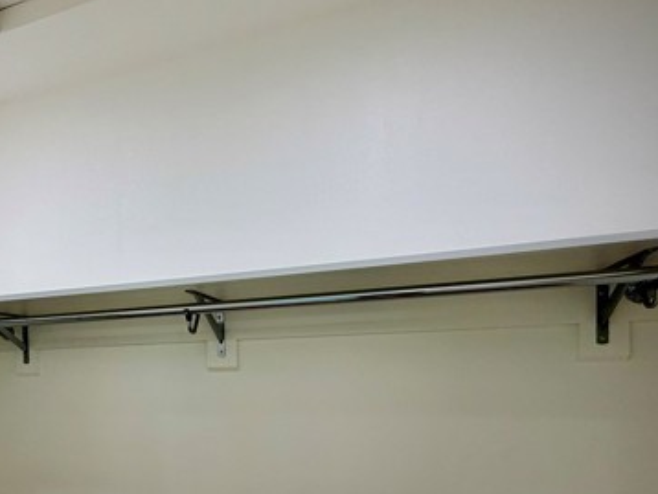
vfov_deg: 52.1
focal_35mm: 25
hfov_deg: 67.4
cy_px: 382
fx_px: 476
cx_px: 217
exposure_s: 1/120
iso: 125
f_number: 2.2
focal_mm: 2.22
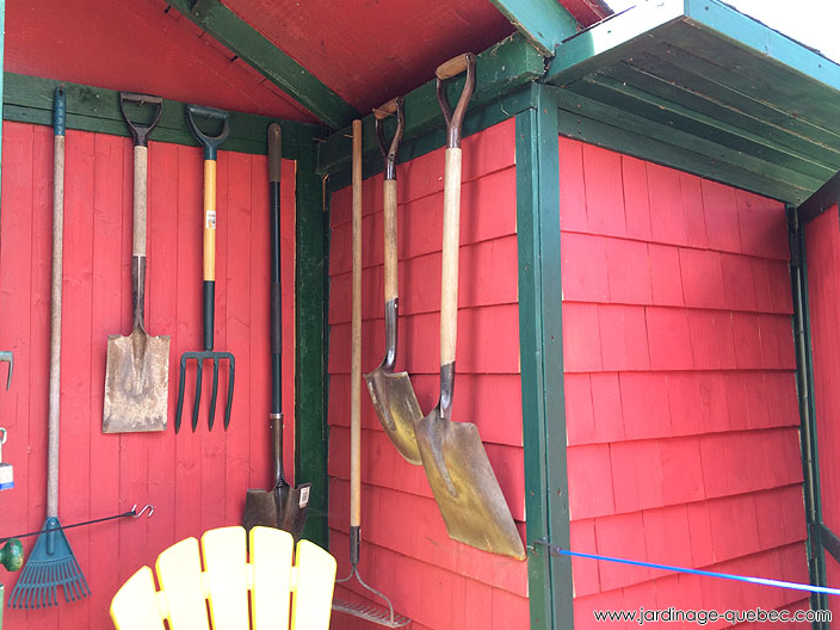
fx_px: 728
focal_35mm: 30
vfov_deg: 46.8
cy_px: 308
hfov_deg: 60.0
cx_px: 410
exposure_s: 1/60
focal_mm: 4.15
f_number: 2.2
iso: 32
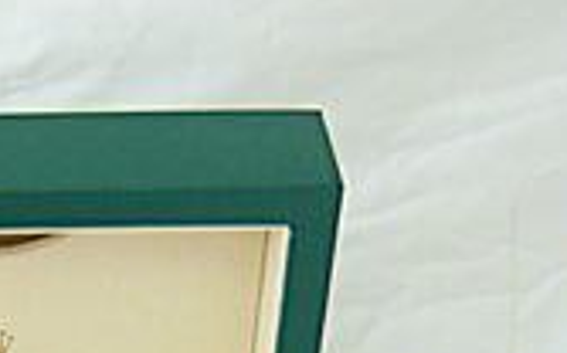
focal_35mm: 134
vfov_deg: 9.0
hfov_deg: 14.6
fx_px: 2069
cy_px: 777
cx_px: -255
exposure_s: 1/50
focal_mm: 5.5
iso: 100
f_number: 2.8
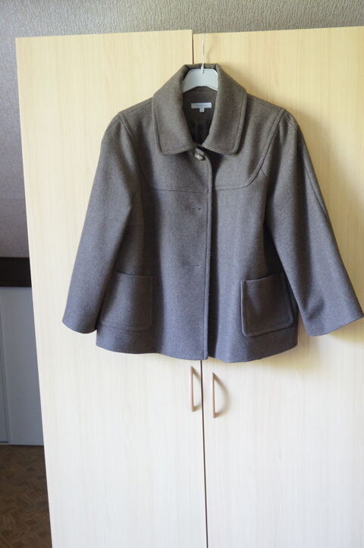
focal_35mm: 40
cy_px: 274
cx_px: 182
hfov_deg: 32.9
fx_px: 616
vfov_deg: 48.0
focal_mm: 27
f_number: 4.5
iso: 1600
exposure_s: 1/25
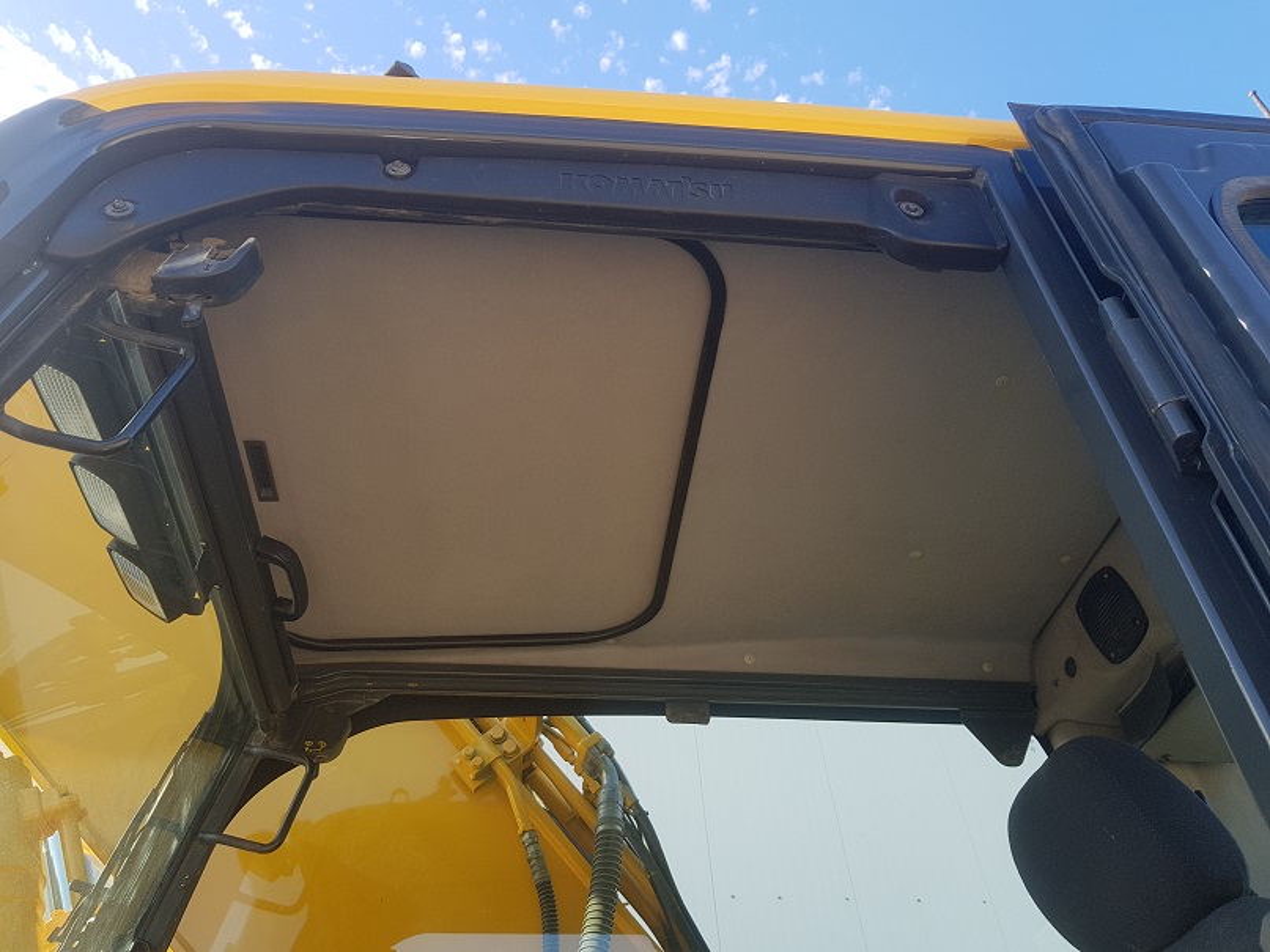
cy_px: 476
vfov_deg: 53.1
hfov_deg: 67.3
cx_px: 635
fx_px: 954
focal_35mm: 26
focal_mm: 4.2
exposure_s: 1/251
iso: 40
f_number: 1.7
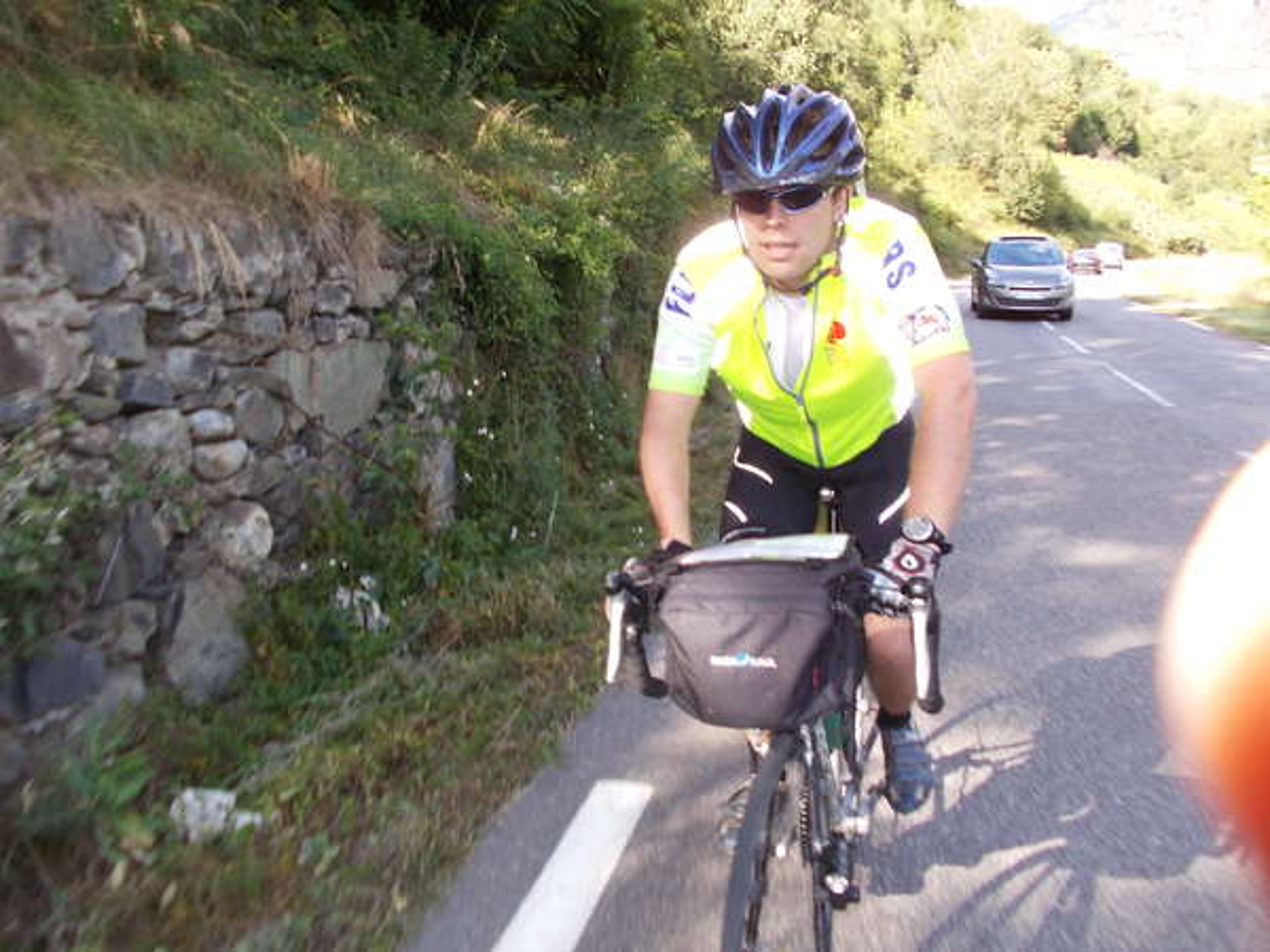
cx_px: 635
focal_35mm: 28
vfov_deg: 49.7
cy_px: 476
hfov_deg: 63.4
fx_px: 1027
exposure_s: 1/200
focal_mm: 4
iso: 80
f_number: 2.7
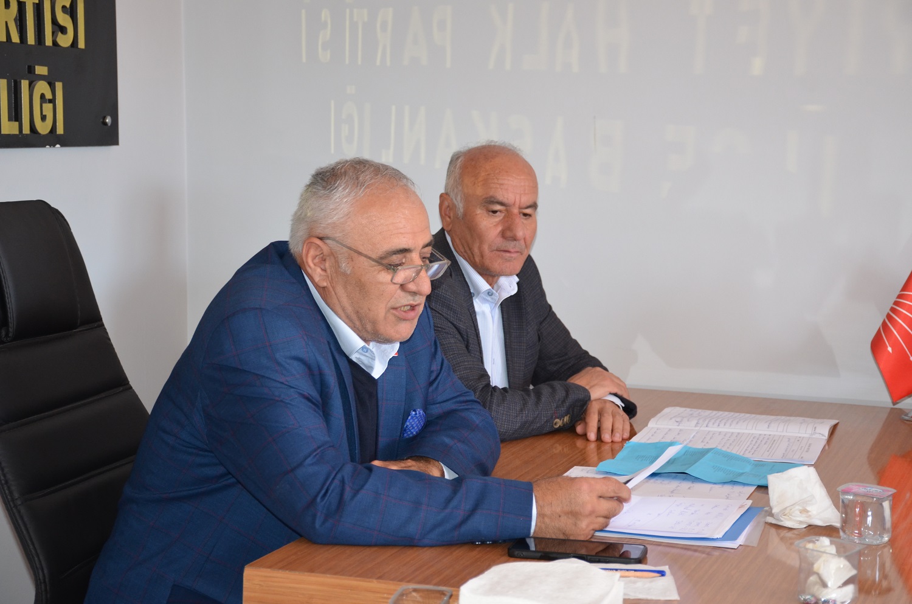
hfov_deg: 28.1
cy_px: 302
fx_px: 1820
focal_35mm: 72
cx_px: 456
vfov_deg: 18.8
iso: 800
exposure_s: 1/60
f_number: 4.5
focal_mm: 48
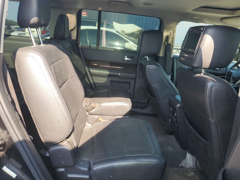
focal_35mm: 26
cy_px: 90
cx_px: 120
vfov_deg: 53.1
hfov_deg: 67.3
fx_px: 180
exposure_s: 1/250
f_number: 1.5
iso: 50
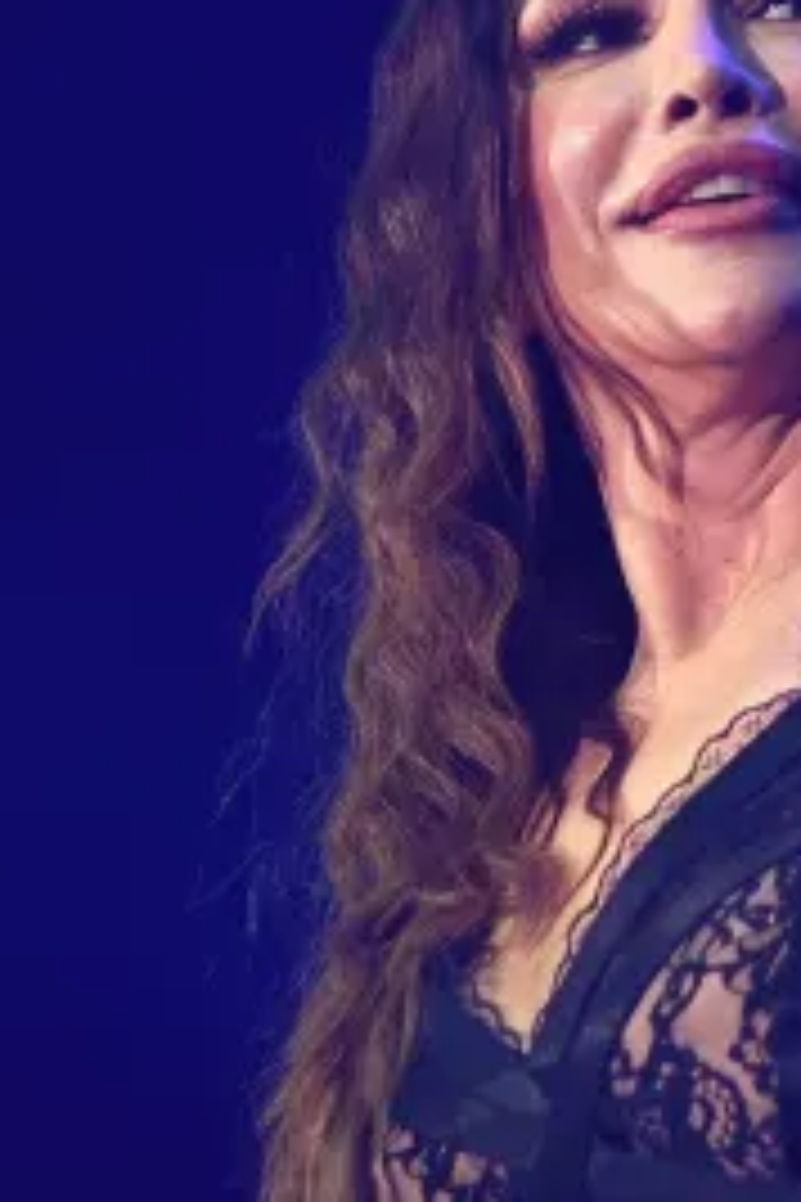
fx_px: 13282
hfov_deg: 3.5
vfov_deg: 5.2
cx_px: 256
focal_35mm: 398
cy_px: 509
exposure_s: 1/1000
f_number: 4
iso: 1000
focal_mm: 140
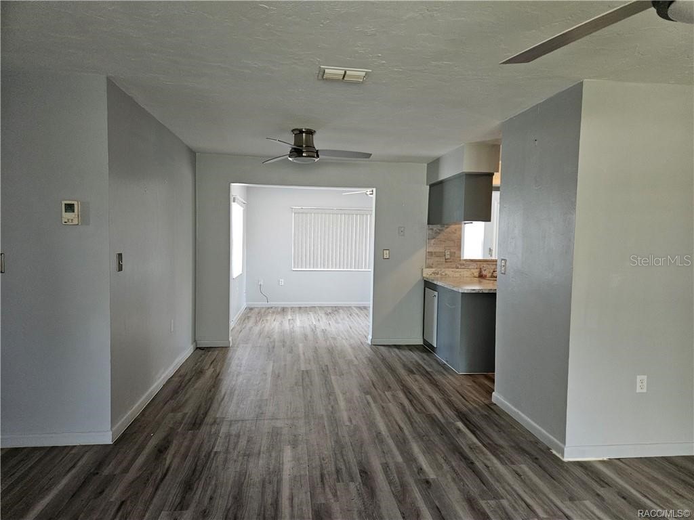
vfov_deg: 58.9
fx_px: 461
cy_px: 260
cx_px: 347
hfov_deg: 73.9
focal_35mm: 23
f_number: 1.8
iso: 800
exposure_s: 1/120
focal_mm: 5.4
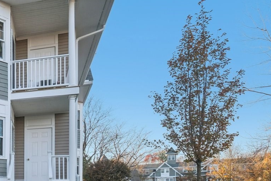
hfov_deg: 40.3
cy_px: 7
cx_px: -19
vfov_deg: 31.3
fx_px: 301
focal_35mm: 40
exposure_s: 1/280
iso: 320
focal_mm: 10
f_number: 5.6
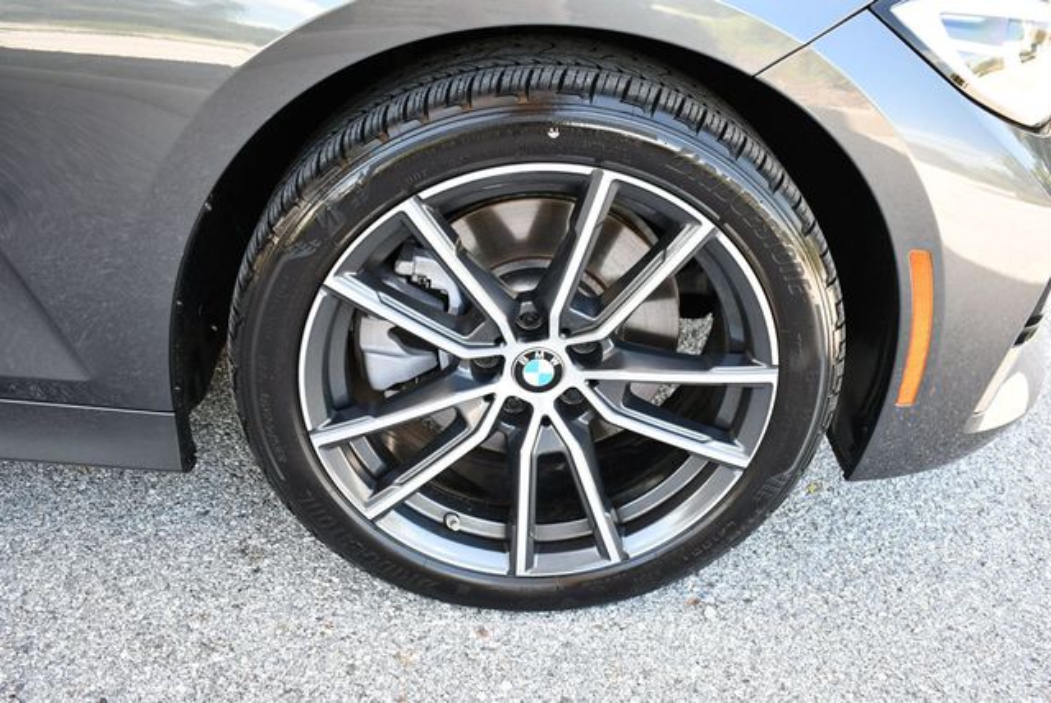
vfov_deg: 36.9
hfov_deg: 53.1
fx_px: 1052
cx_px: 526
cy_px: 352
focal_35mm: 36
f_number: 3.5
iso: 560
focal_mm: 18
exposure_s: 1/250
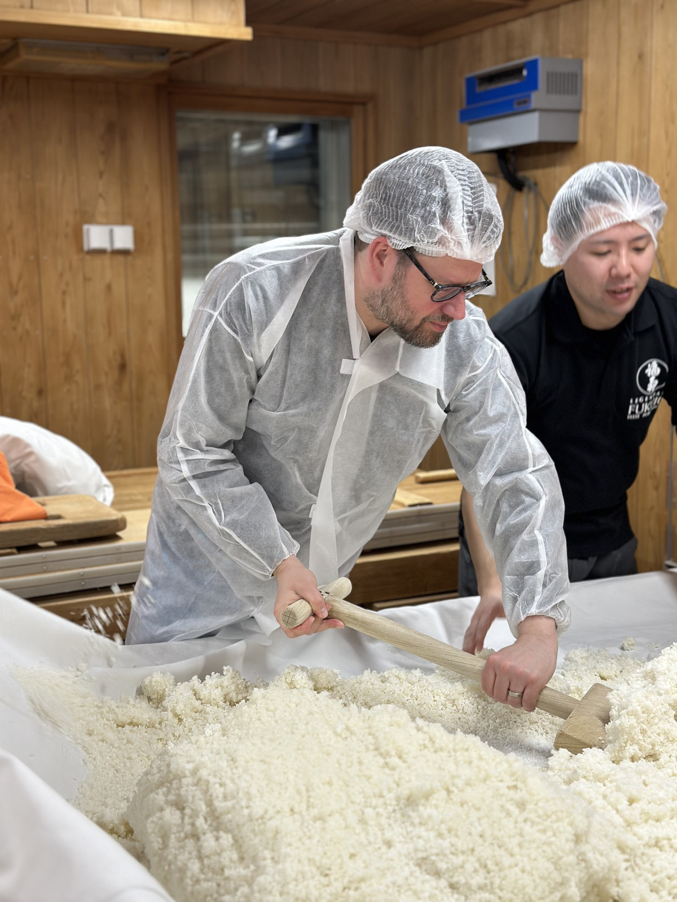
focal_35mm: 48
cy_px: 451
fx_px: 1252
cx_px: 338
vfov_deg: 39.7
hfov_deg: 30.3
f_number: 1.78
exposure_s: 1/82
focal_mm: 6.86
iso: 125
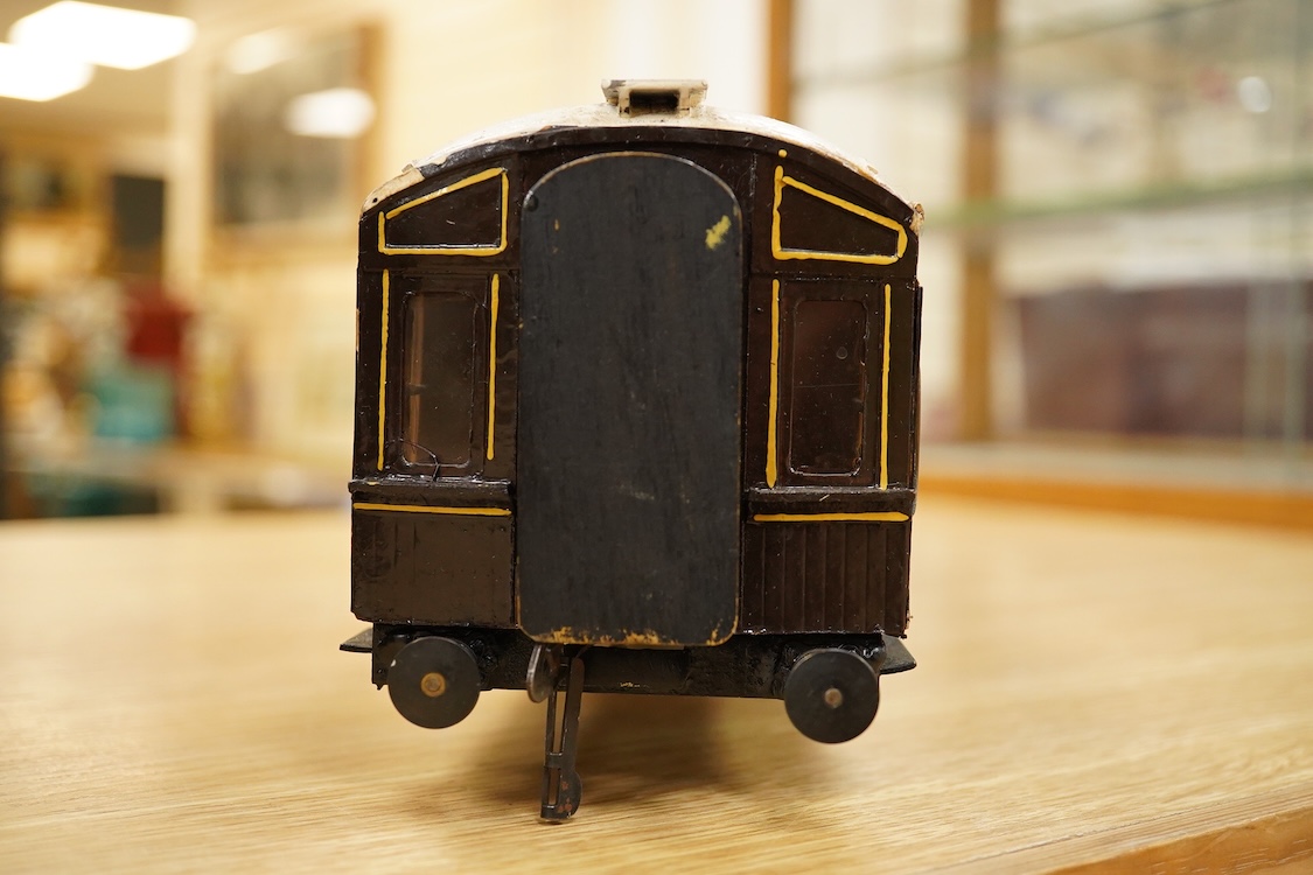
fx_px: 1641
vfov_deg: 29.9
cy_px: 438
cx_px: 656
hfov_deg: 43.6
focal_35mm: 45
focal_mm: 30
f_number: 6.3
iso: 2500
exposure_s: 1/160
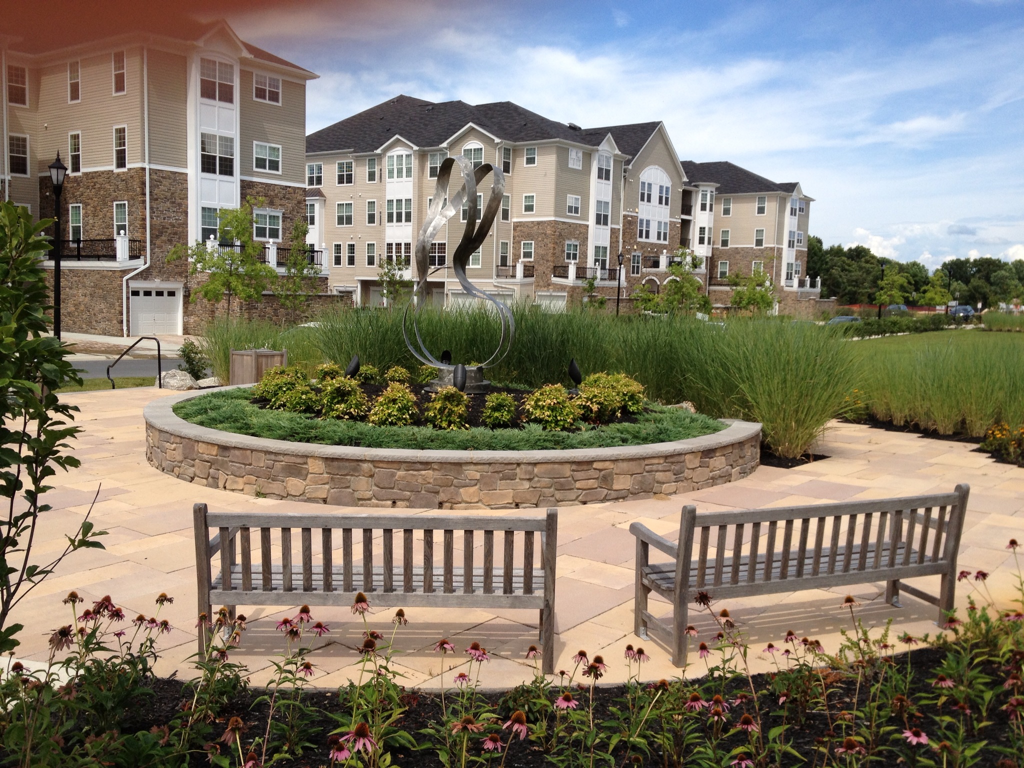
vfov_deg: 40.7
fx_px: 1035
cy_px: 384
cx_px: 512
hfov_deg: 52.6
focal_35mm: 35
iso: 64
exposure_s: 1/1672
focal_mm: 4.28
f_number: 2.4
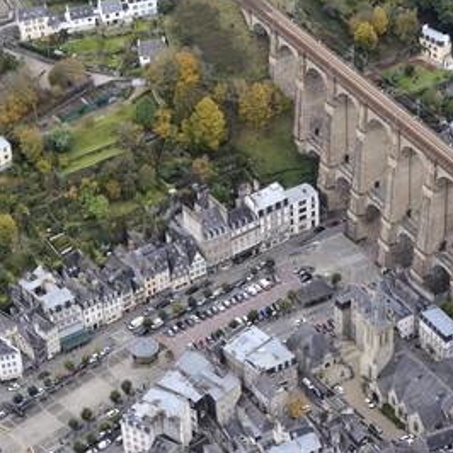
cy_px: 220
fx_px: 1392
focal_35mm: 94
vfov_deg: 18.5
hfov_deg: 18.5
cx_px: 167
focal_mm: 70
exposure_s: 1/1000
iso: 800
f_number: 4.5
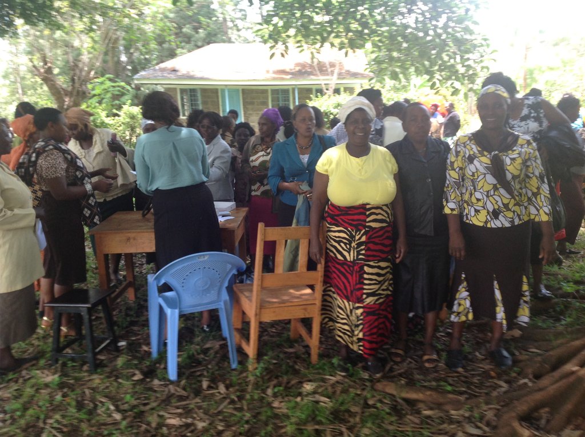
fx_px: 591
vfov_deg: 40.6
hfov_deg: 52.7
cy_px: 218
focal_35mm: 35
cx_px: 292
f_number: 2.4
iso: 80
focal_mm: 4.28
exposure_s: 1/120
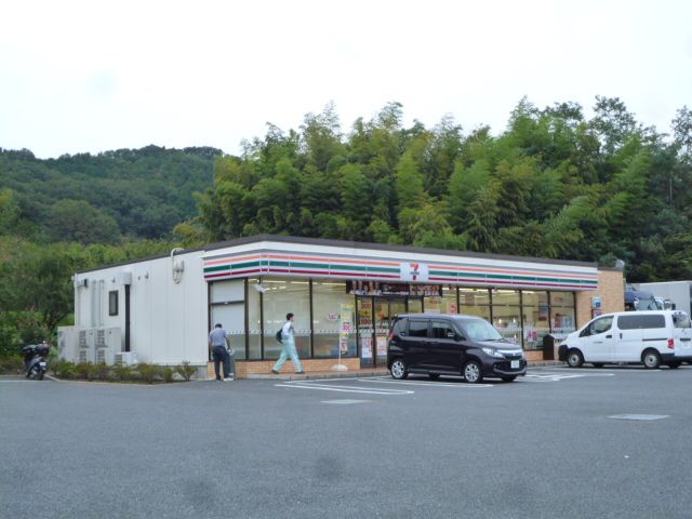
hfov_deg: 40.4
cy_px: 260
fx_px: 940
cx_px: 346
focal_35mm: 47
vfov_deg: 30.9
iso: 200
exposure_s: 1/40
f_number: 3.9
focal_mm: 8.3
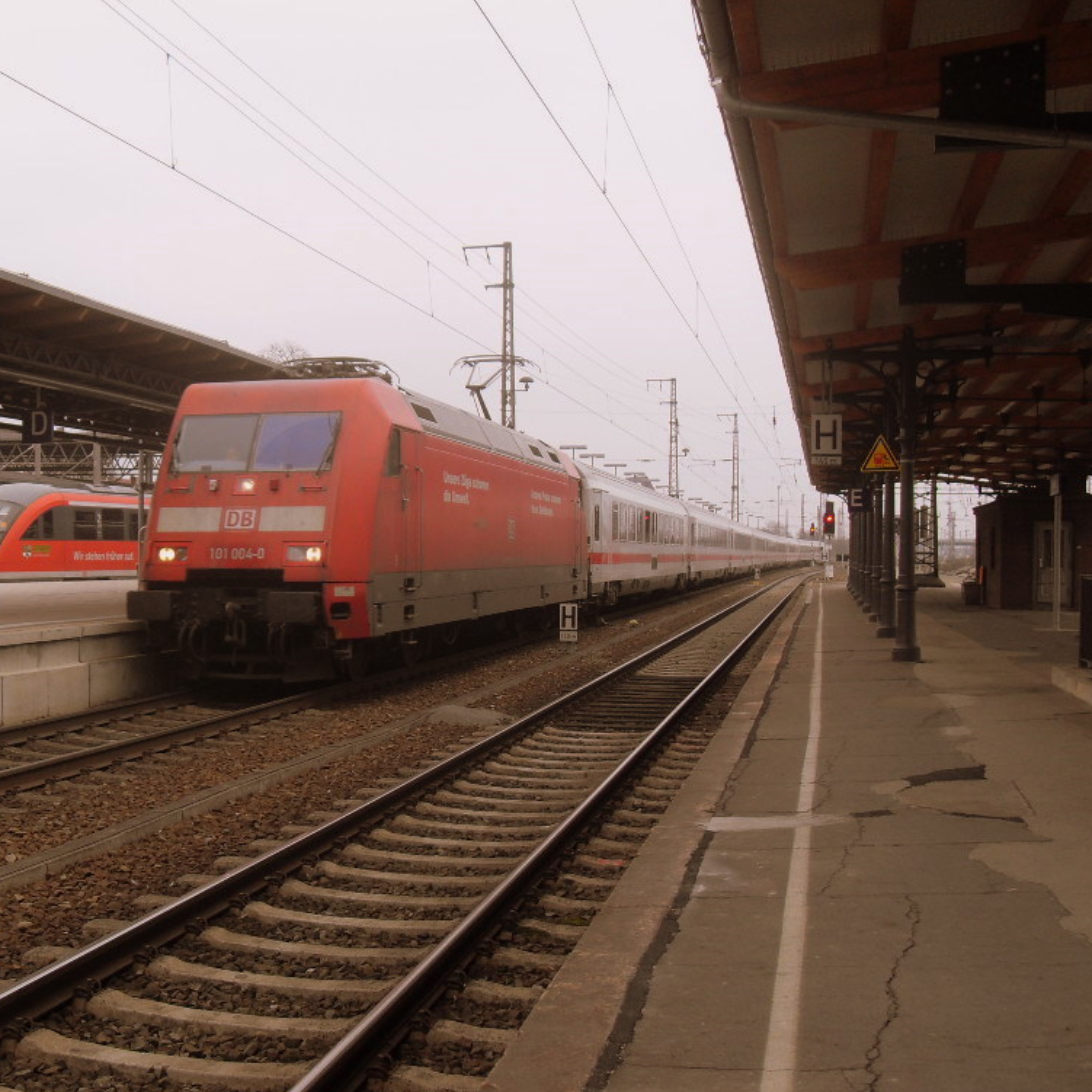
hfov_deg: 40.6
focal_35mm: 41
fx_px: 1463
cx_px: 401
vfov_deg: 40.9
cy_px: 544
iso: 80
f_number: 2.8
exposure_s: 1/250
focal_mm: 6.3
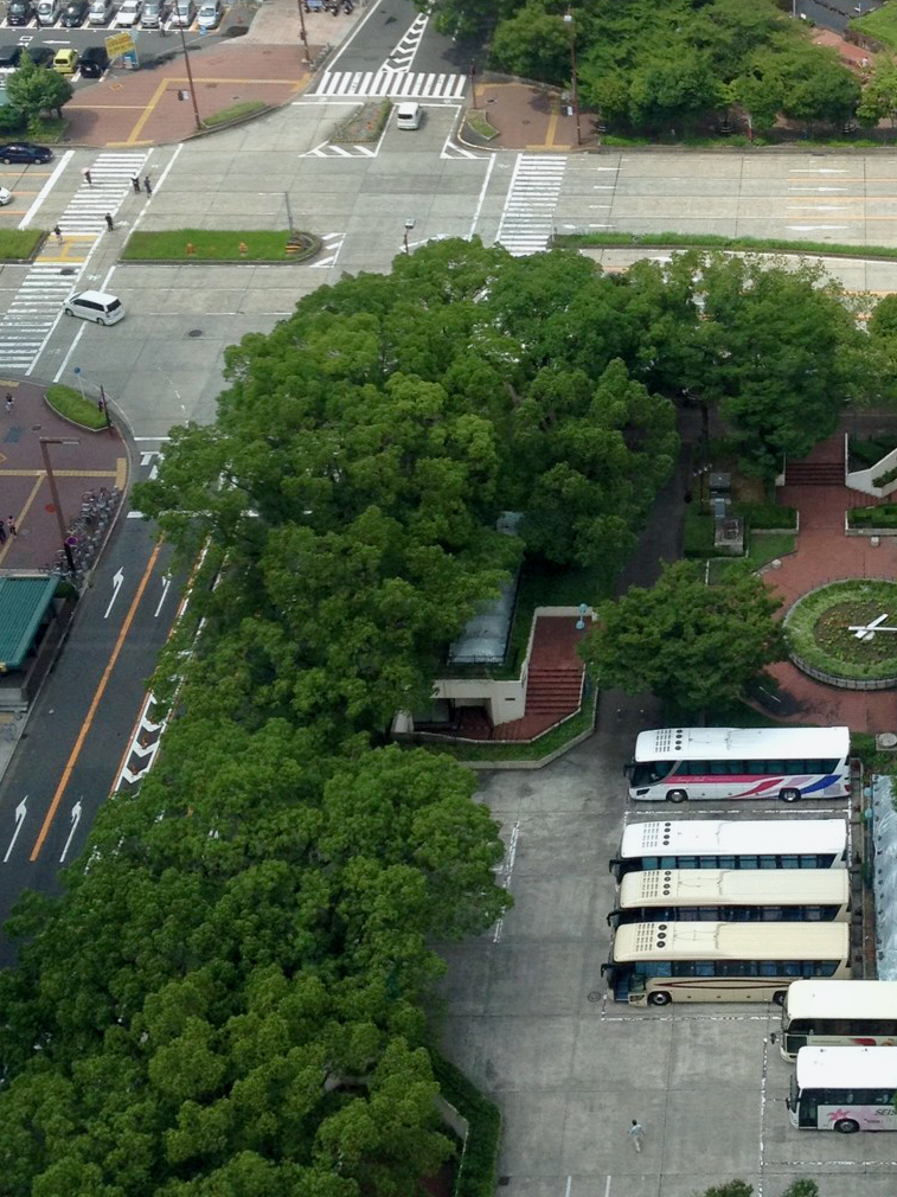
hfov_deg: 20.3
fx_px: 2454
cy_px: 401
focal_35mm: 71
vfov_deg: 27.2
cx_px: 827
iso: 64
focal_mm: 4.28
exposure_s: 1/1126
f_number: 2.4
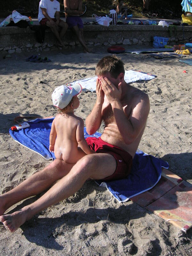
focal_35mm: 41
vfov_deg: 45.8
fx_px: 303
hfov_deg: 35.1
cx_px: 96
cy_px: 128
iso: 50
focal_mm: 6.9
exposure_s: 1/180
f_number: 8
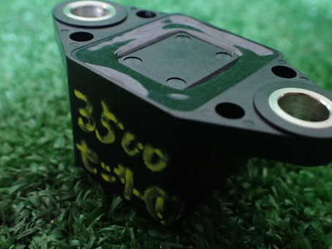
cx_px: 179
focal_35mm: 40
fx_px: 384
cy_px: 141
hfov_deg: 46.7
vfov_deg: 35.9
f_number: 2.3
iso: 1000
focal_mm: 5.4
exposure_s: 1/30
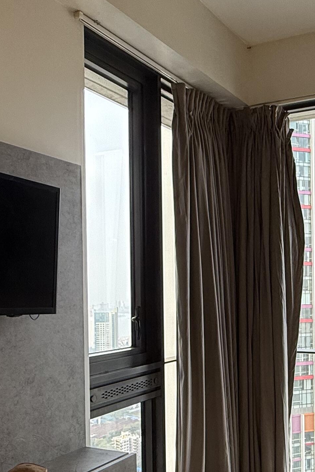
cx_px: 236
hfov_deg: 32.0
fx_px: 538
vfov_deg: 47.0
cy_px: 295
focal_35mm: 41
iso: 80
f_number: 2.2
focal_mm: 2.22
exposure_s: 1/100
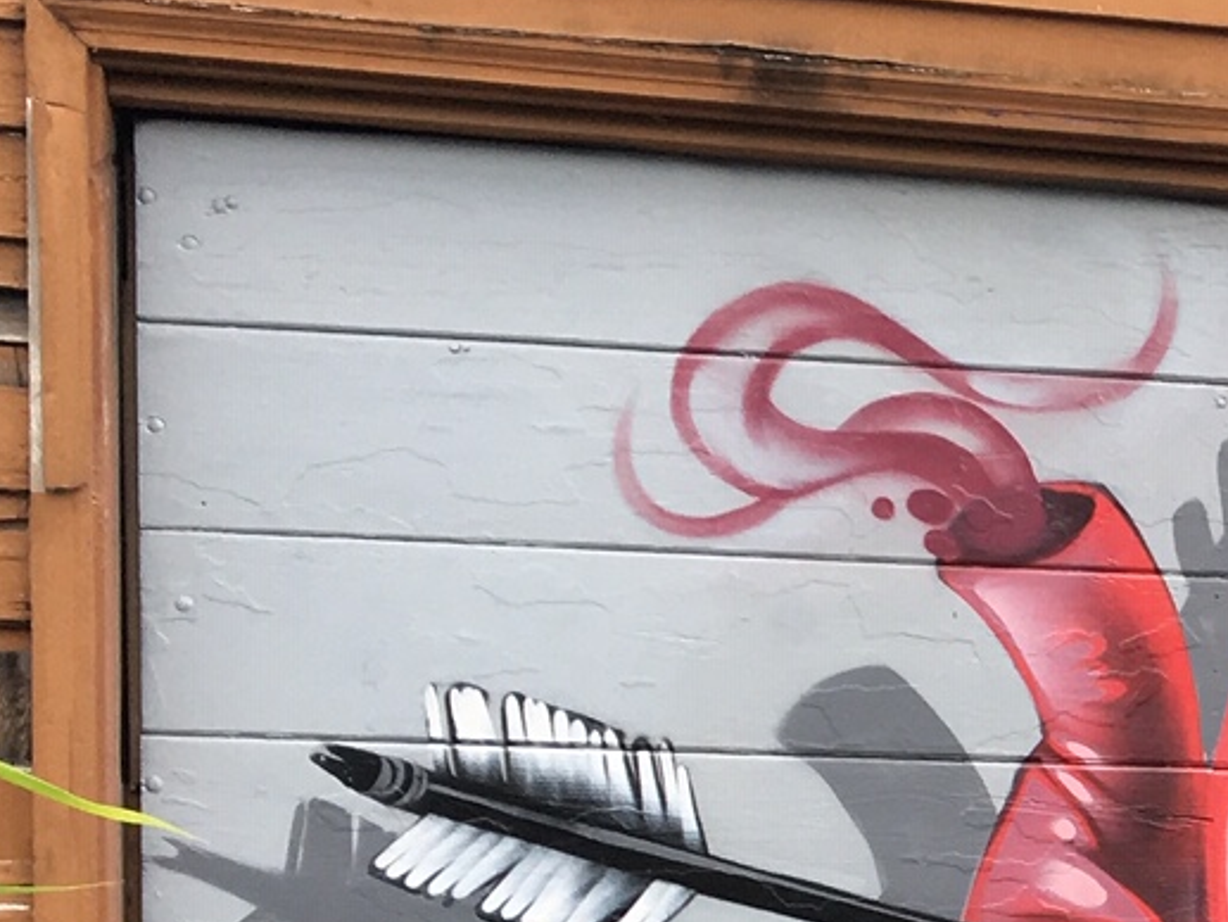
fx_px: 4010
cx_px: 2090
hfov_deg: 15.4
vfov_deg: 12.7
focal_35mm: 113
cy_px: 1193
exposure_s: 1/248
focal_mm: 4.15
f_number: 2.2
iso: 25
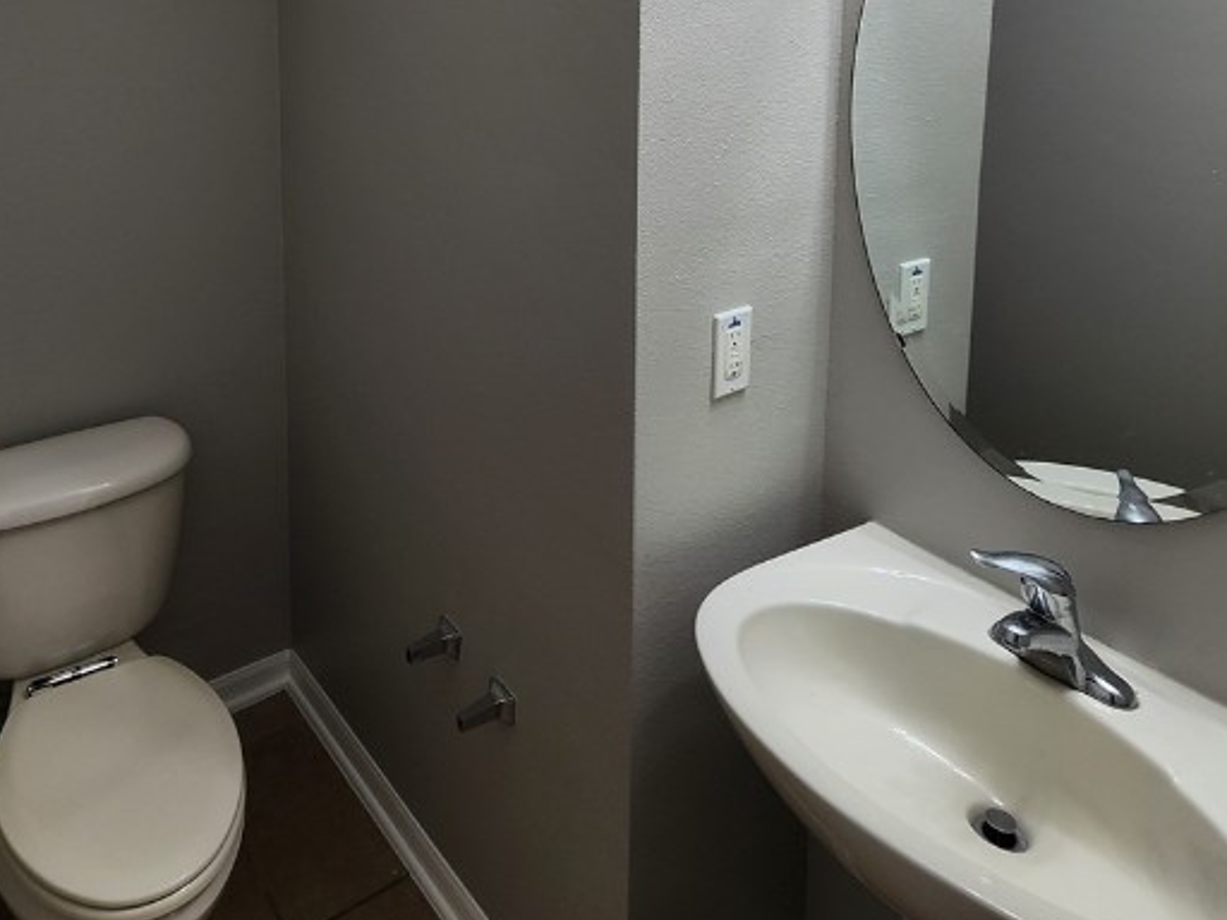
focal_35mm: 26
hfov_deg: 65.8
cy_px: 72
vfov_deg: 47.1
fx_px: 922
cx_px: 427
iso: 64
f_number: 2.2
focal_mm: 2.2
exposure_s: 1/60
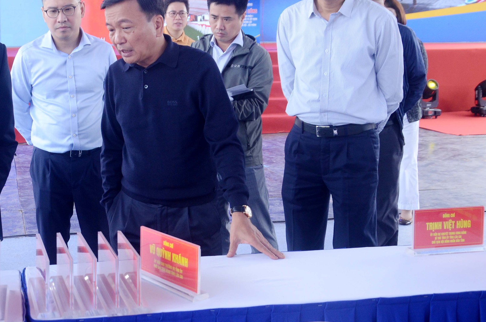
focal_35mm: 57
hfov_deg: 34.5
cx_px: 135
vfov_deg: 23.4
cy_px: 72
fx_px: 768
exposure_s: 1/250
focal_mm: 24
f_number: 5
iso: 800
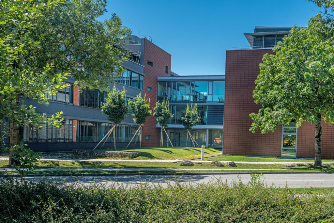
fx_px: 390
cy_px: 112
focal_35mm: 42
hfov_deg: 46.4
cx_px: 167
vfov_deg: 31.9
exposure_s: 1/400
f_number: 10
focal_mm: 42
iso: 500
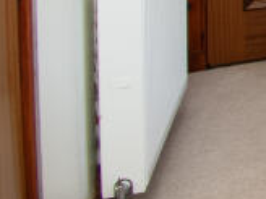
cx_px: 762
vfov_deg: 13.5
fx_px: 692
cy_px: -227
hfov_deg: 12.1
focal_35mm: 90
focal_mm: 10
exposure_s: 1/10
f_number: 9
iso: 320
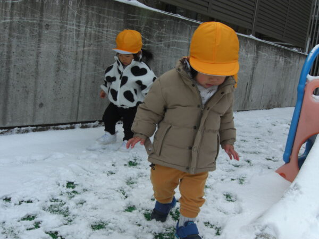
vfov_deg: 37.7
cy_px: 120
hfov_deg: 49.0
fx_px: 350
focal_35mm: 38
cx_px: 160
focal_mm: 7.9
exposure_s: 1/500
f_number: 4
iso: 80
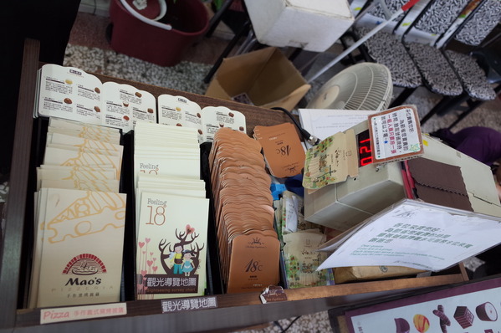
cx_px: 250
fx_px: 389
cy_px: 166
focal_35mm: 28
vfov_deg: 46.3
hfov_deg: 65.5
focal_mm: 18.3
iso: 400
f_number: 3.5
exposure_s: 1/40
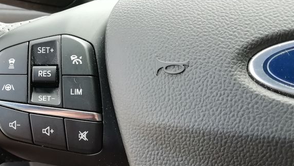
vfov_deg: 23.5
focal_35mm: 51
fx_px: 398
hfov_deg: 38.3
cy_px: 94
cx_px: 40
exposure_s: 1/100
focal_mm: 3.21
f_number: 2.2
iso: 100
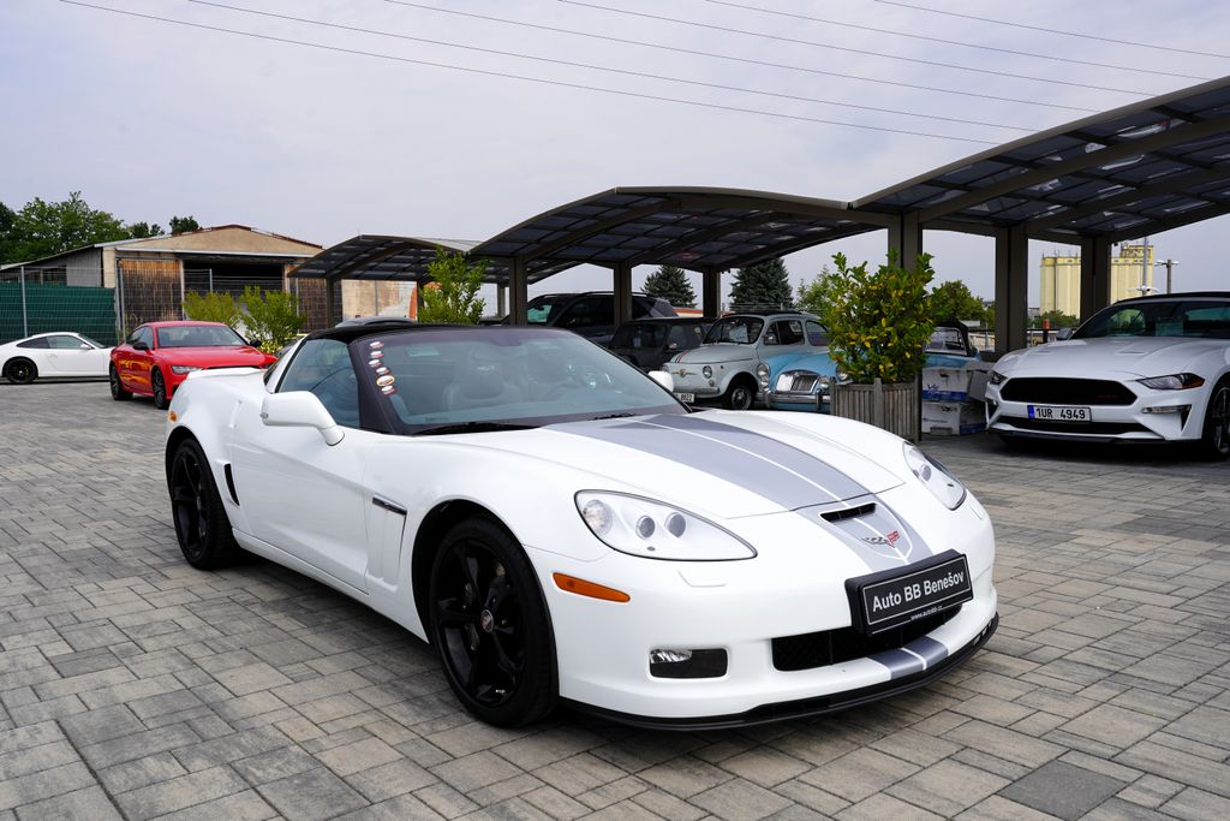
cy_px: 410
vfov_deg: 43.6
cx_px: 615
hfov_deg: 61.9
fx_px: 1025
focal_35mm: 30
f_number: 10
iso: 100
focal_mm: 30
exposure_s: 1/200
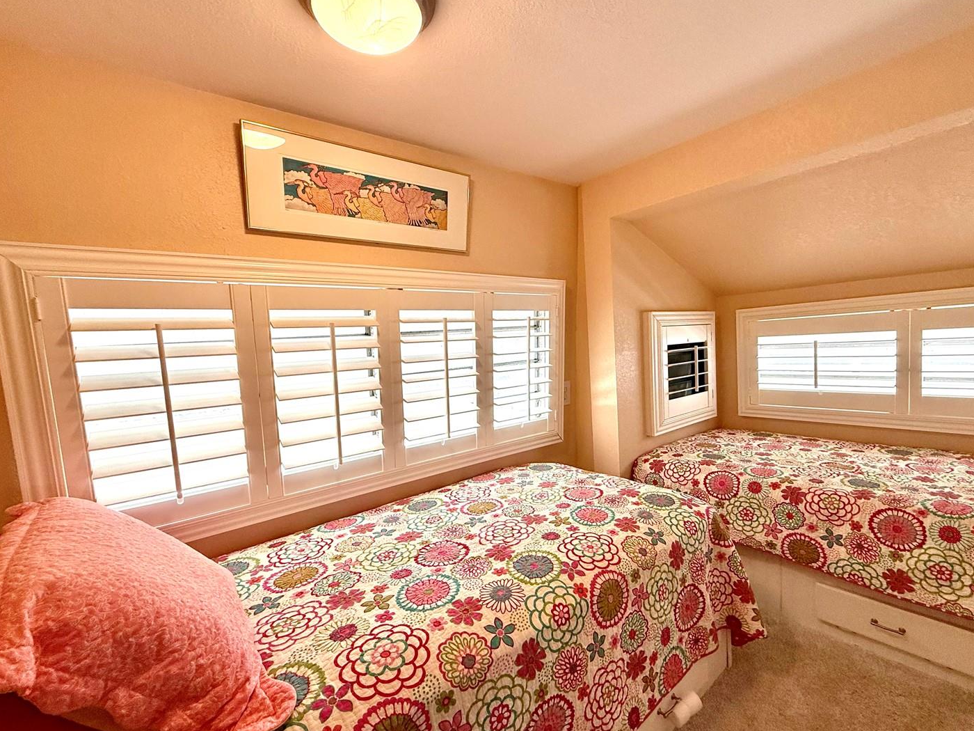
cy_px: 382
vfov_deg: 78.1
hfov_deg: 94.4
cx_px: 519
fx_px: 450
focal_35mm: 16
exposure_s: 1/120
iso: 125
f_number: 2.2
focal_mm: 2.22
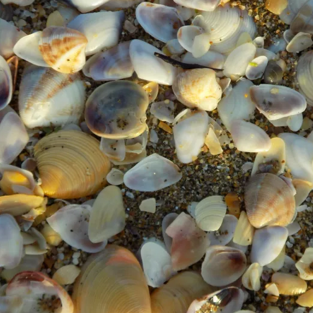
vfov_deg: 34.7
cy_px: 162
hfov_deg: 34.7
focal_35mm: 49
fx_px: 501
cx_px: 168
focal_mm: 5.3
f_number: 3.3
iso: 80
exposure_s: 1/320
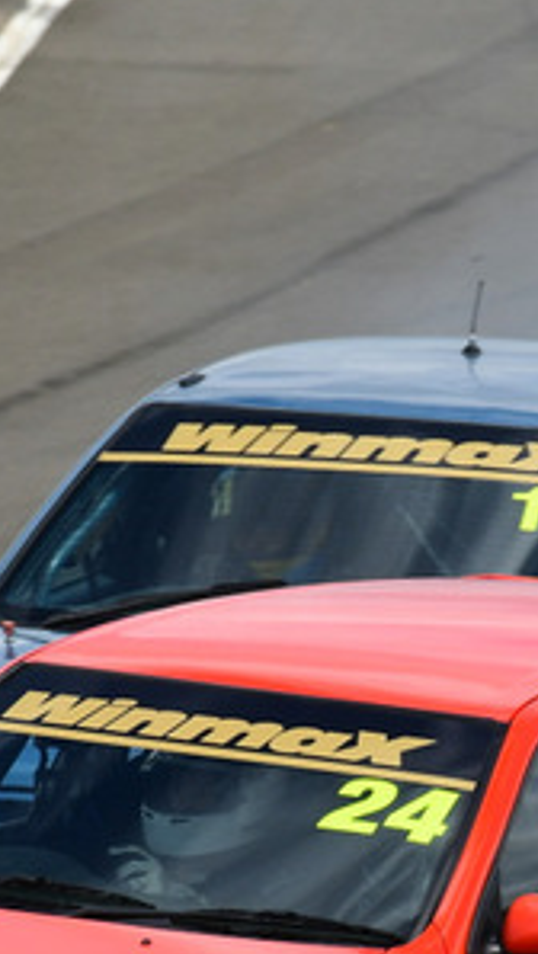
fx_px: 53396
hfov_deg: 0.6
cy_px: 531
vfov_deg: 1.0
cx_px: 512
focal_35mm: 2109
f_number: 10
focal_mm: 500
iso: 320
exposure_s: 1/640
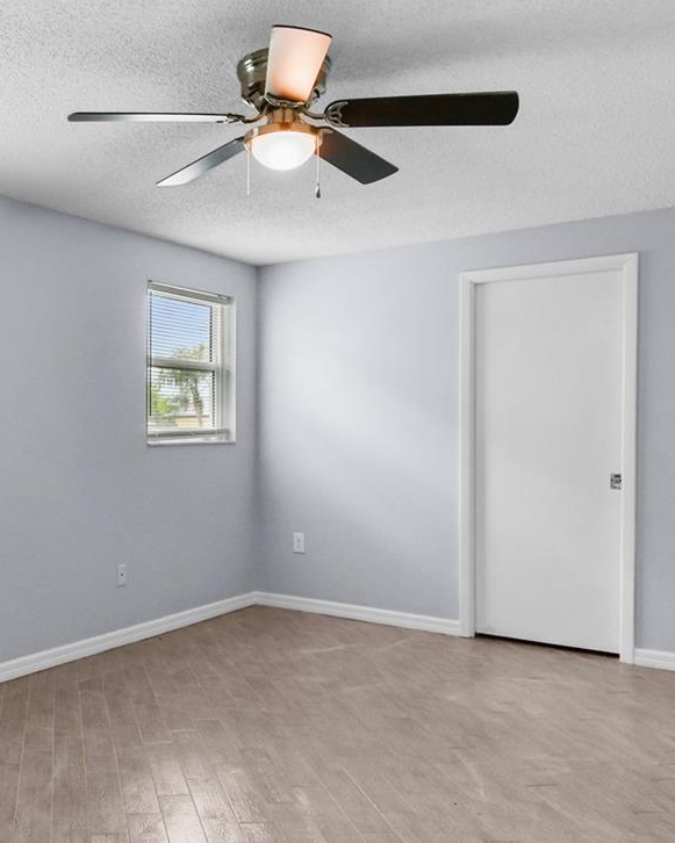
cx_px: 152
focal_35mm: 31
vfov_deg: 57.1
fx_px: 774
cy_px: 446
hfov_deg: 45.2
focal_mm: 10
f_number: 7.1
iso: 100
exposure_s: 1/10
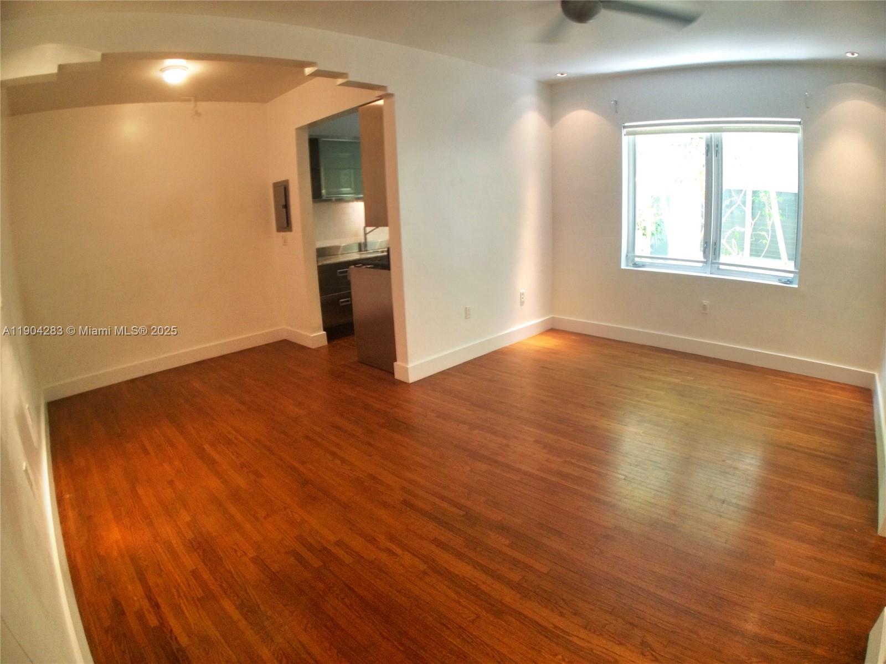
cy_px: 332
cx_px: 443
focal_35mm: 35
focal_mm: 4.28
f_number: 2.4
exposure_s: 1/20
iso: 100
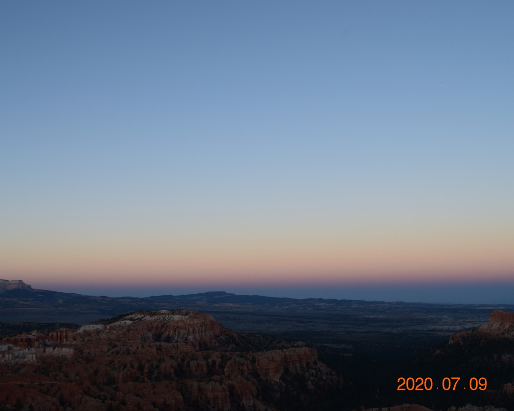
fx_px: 578
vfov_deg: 39.2
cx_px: 231
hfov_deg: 47.9
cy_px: 206
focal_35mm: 38
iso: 400
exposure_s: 1/80
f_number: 8
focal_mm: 22
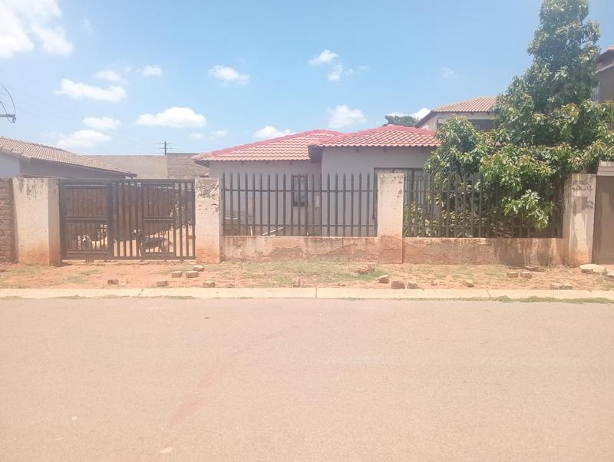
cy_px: 231
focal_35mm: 28
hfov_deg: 63.4
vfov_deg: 49.8
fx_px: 497
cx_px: 307
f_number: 1.8
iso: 100
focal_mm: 3.98
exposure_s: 1/818
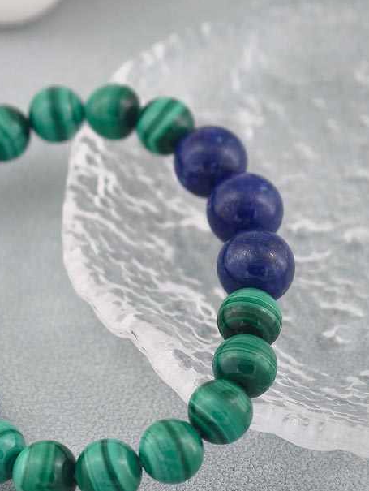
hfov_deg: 9.2
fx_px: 2298
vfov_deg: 12.2
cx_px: 57
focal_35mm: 162
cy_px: 218
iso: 125
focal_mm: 22.48
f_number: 2.67
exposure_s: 1/160
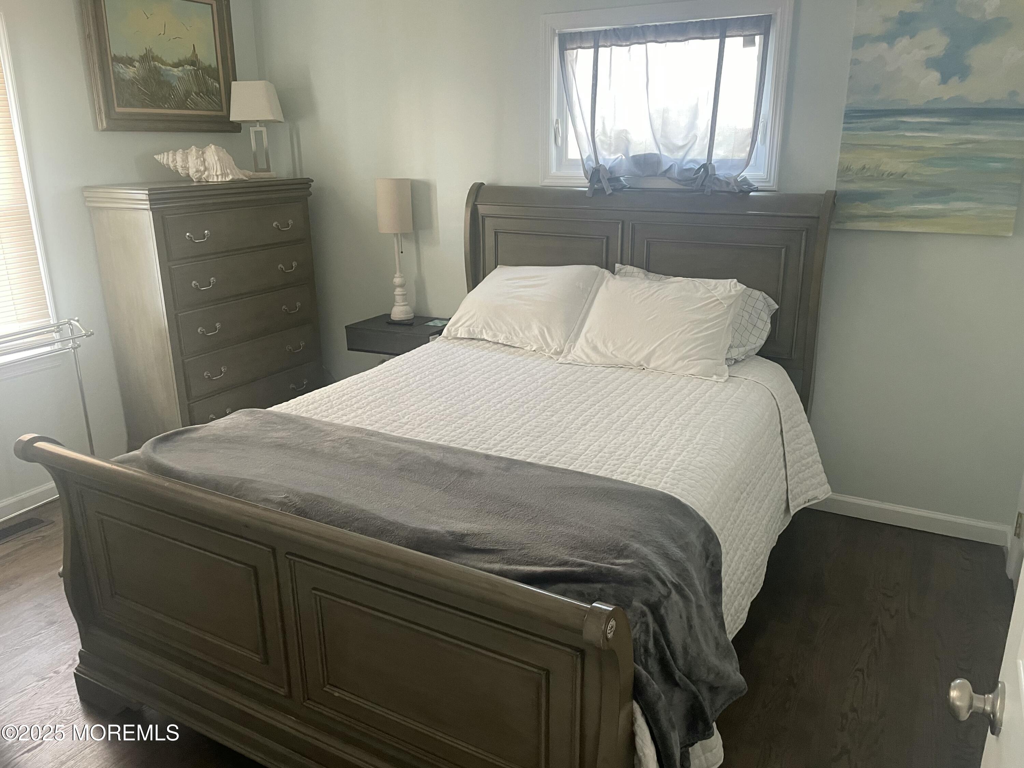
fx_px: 769
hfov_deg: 67.3
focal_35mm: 26
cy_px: 384
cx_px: 512
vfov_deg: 53.1
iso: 200
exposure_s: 1/60
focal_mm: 4.2
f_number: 1.6
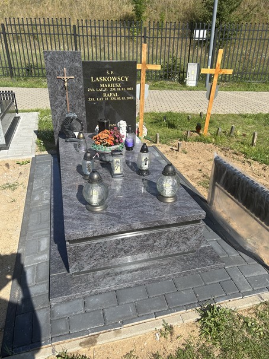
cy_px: 180
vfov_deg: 67.3
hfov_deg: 53.1
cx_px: 134
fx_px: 269
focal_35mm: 26
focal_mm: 5.7
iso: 50
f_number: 1.5
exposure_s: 1/3257
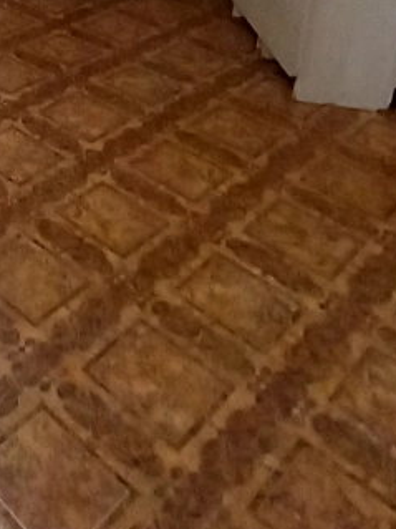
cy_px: -116
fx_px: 672
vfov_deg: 34.0
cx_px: -156
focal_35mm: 44
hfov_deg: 26.3
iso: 200
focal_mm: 1.13
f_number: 2.2
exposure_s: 1/33
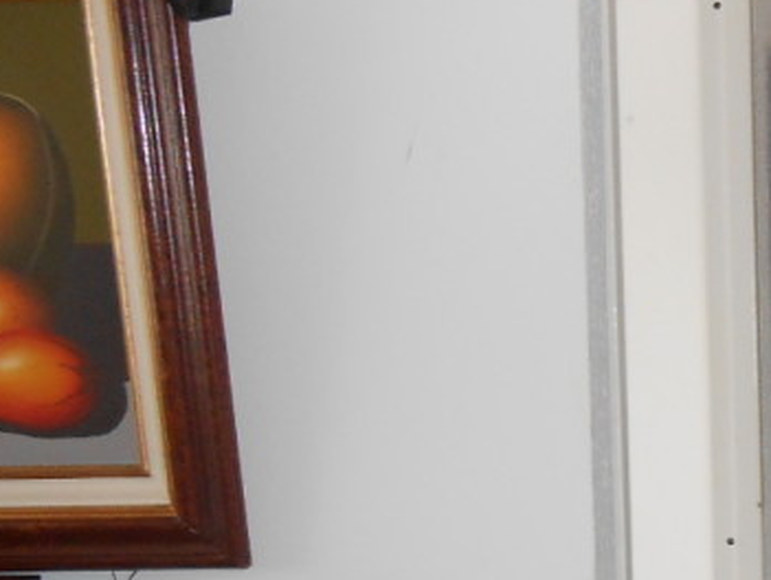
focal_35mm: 74
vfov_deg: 19.7
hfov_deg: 23.2
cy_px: 479
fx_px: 1650
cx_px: 1013
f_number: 3.5
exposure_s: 1/25
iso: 200
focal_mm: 4.6
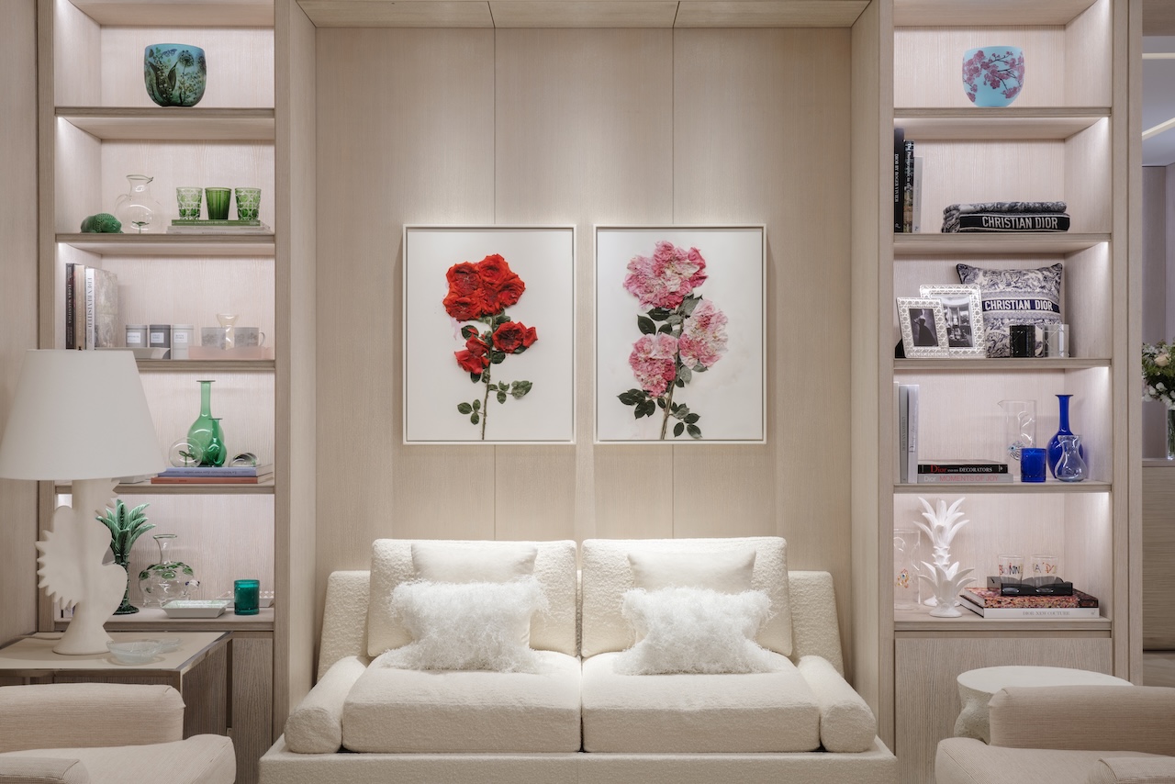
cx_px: 588
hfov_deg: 45.4
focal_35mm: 43
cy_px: 392
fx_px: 1404
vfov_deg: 31.2
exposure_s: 2
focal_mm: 43
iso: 200
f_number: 16
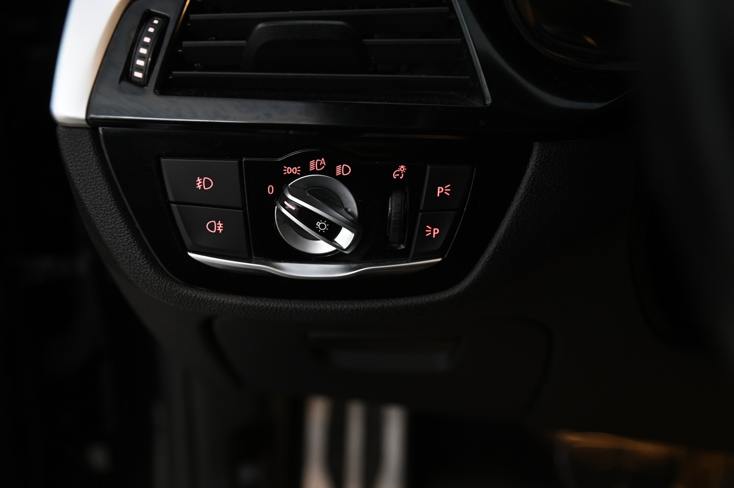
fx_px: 937
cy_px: 244
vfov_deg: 29.2
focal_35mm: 46
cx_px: 367
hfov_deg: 42.8
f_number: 4
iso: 2000
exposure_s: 1/25
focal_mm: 46
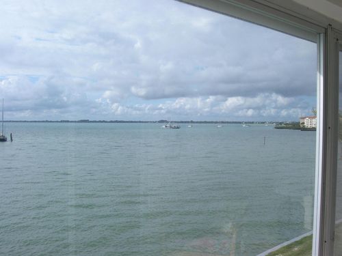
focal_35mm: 38
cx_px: 171
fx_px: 375
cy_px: 128
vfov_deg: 37.7
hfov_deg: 49.0
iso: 100
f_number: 7.6
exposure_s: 1/321
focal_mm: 8
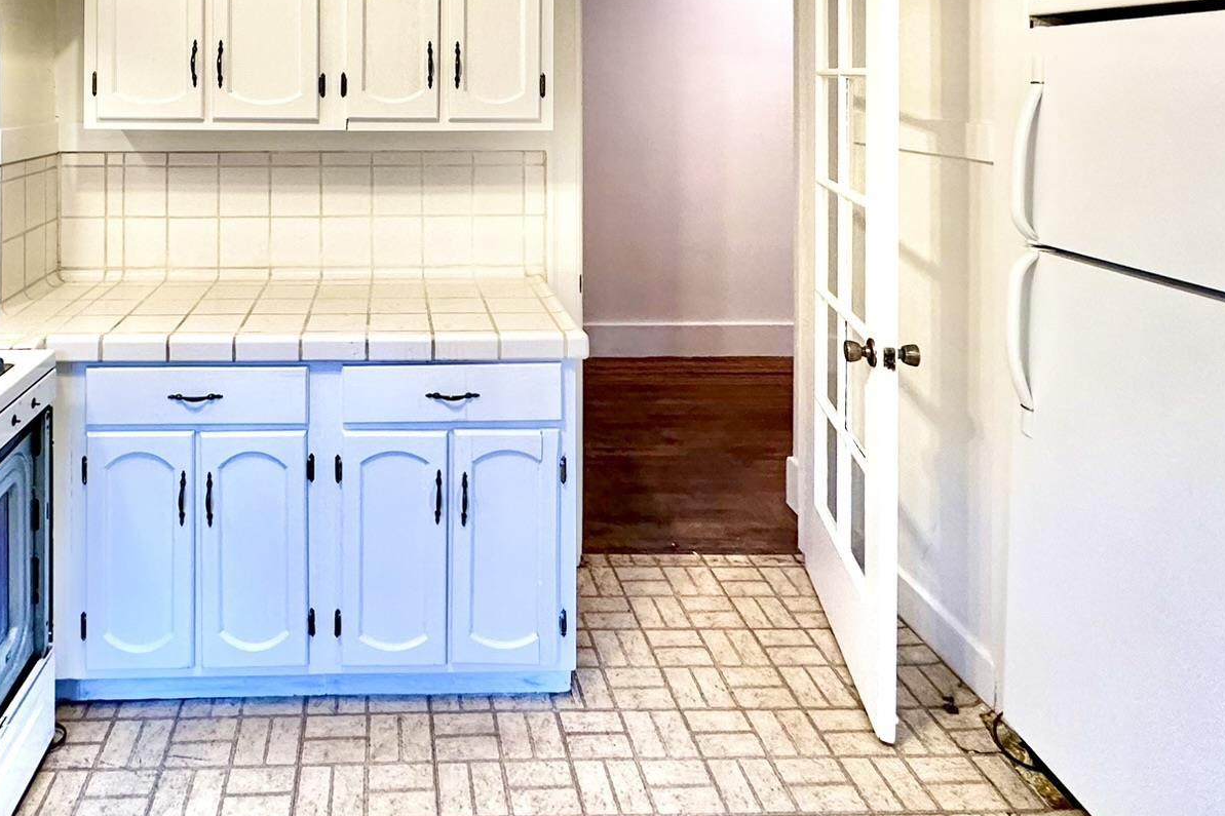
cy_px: 85
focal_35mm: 25
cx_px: 400
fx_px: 851
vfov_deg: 46.4
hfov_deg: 69.3
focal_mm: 2.22
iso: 200
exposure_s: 1/120
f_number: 2.2
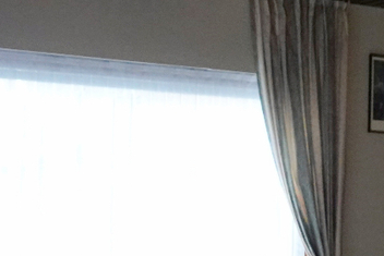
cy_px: 176
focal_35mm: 92
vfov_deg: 14.8
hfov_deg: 21.5
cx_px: 367
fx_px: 982
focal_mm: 9
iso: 1600
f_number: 2.8
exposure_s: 1/250
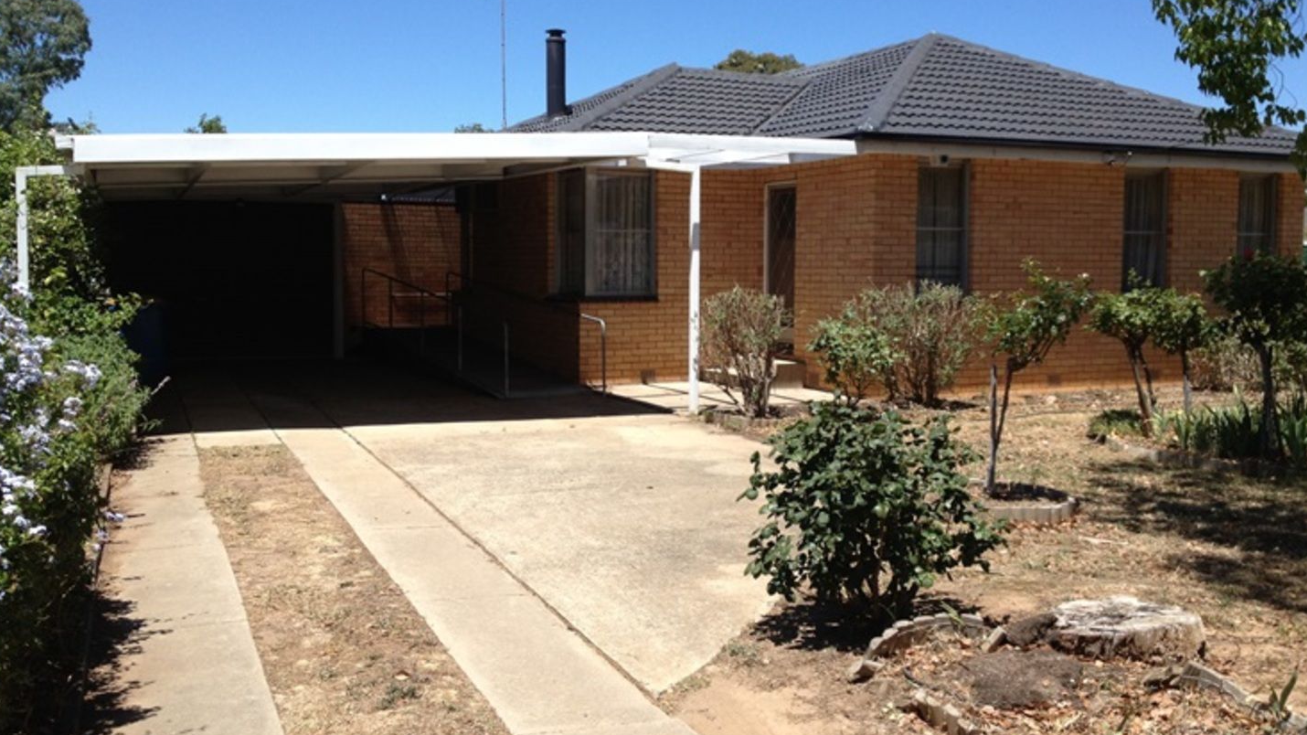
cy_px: 341
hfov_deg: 50.5
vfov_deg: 29.7
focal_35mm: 40
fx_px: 1386
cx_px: 673
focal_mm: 4.28
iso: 50
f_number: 2.4
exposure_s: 1/1416
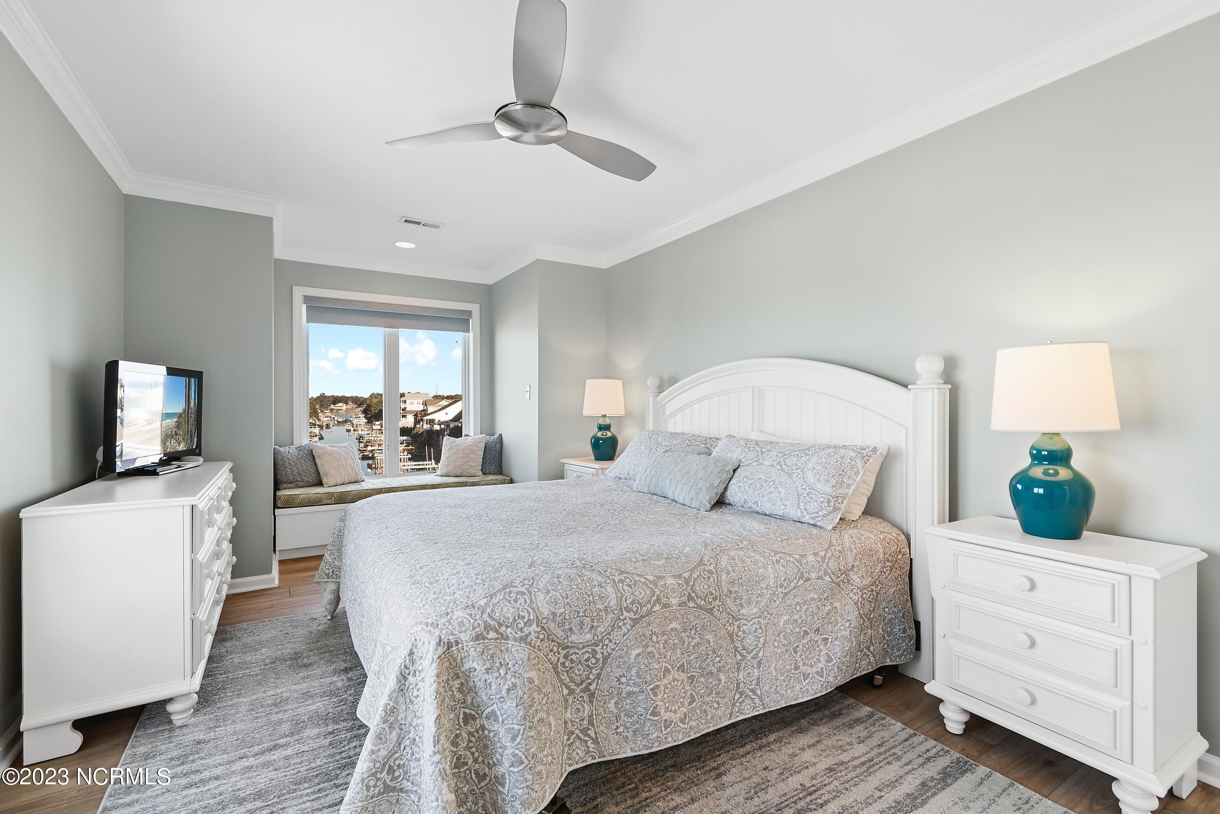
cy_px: 407
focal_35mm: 15
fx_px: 508
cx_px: 610
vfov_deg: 77.3
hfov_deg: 100.4
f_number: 4.5
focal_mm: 10
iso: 100
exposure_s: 1/6
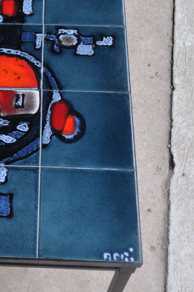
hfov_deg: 19.3
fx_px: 559
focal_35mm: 69
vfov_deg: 29.3
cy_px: 144
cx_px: 14
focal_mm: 22
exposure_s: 1/80
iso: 400
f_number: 4.5
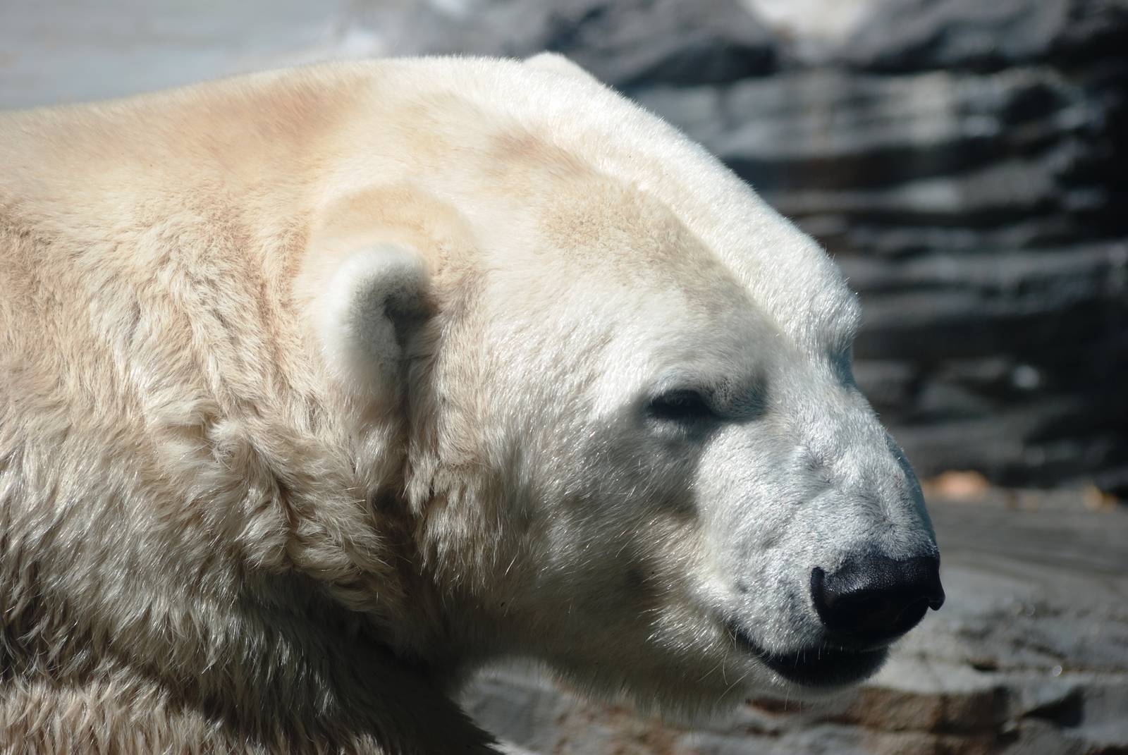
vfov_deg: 6.8
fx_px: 6352
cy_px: 378
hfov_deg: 10.1
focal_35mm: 202
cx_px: 564
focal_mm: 135
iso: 110
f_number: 5.6
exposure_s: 1/500
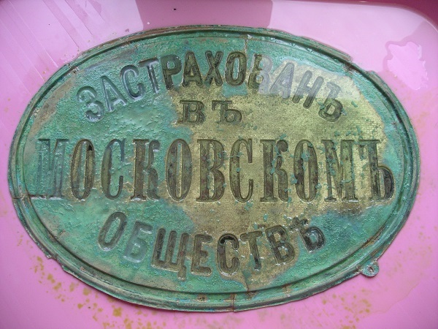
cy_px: 164
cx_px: 219
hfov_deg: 50.1
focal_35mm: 37
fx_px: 468
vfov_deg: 38.7
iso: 200
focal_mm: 7.8
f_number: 2.8
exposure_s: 1/30
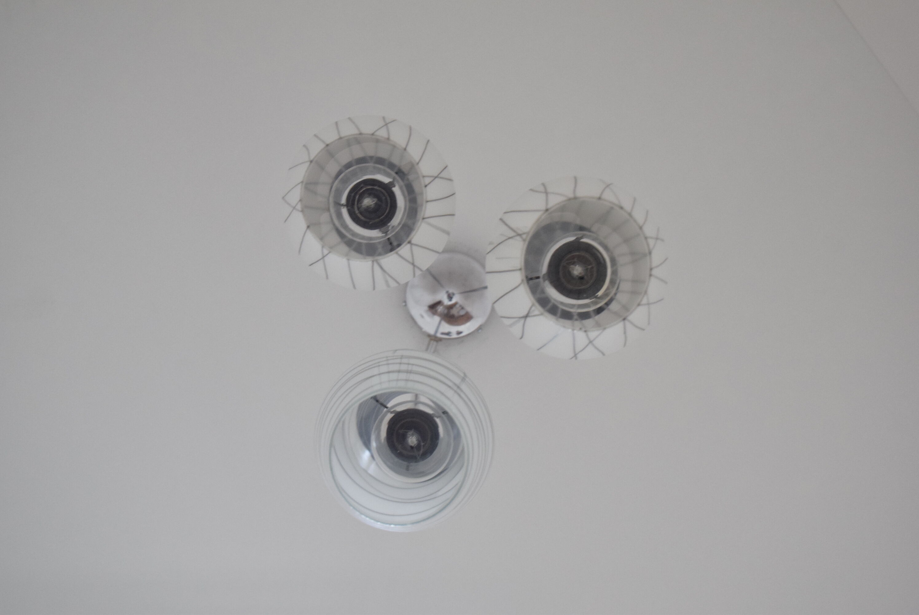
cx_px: 460
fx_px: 2108
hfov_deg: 24.6
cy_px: 308
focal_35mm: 82
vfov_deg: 16.6
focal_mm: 55
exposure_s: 1/80
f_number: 5.6
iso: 1600
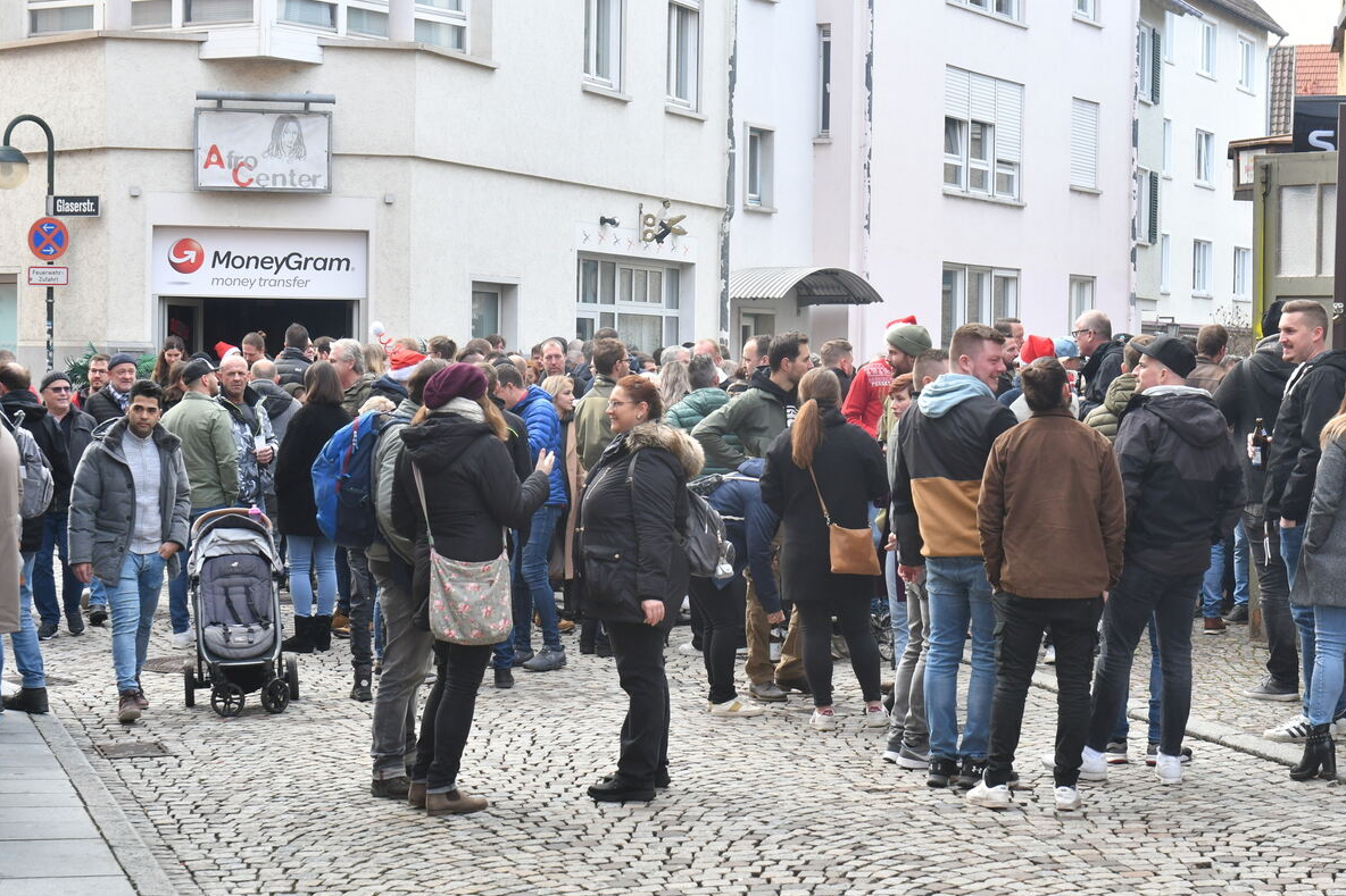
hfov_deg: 26.7
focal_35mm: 76
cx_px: 680
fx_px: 2841
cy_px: 445
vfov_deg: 17.9
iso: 640
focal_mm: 50
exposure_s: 1/125
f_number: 5.6
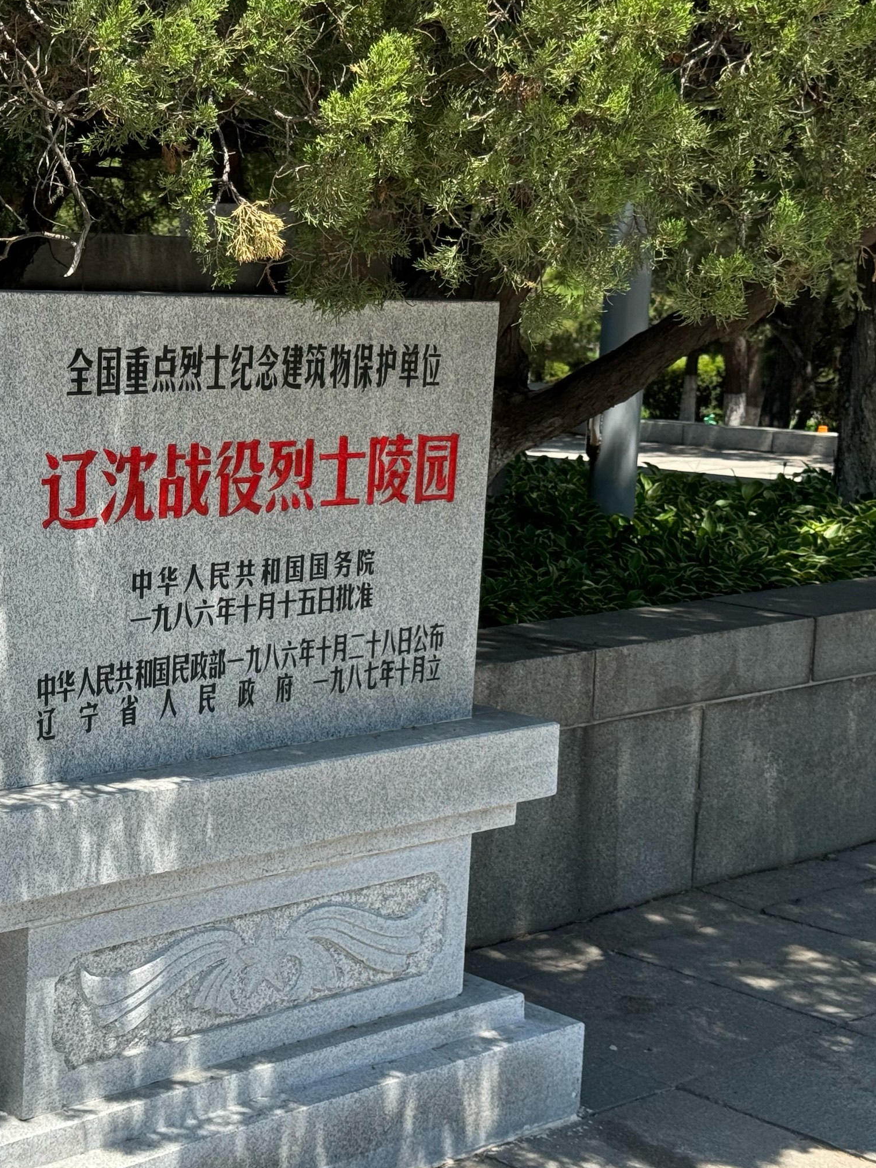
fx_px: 2193
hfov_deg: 22.1
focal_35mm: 65
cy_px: 578
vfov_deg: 29.8
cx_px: 111
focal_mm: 6.76
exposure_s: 1/2959
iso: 64
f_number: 1.78
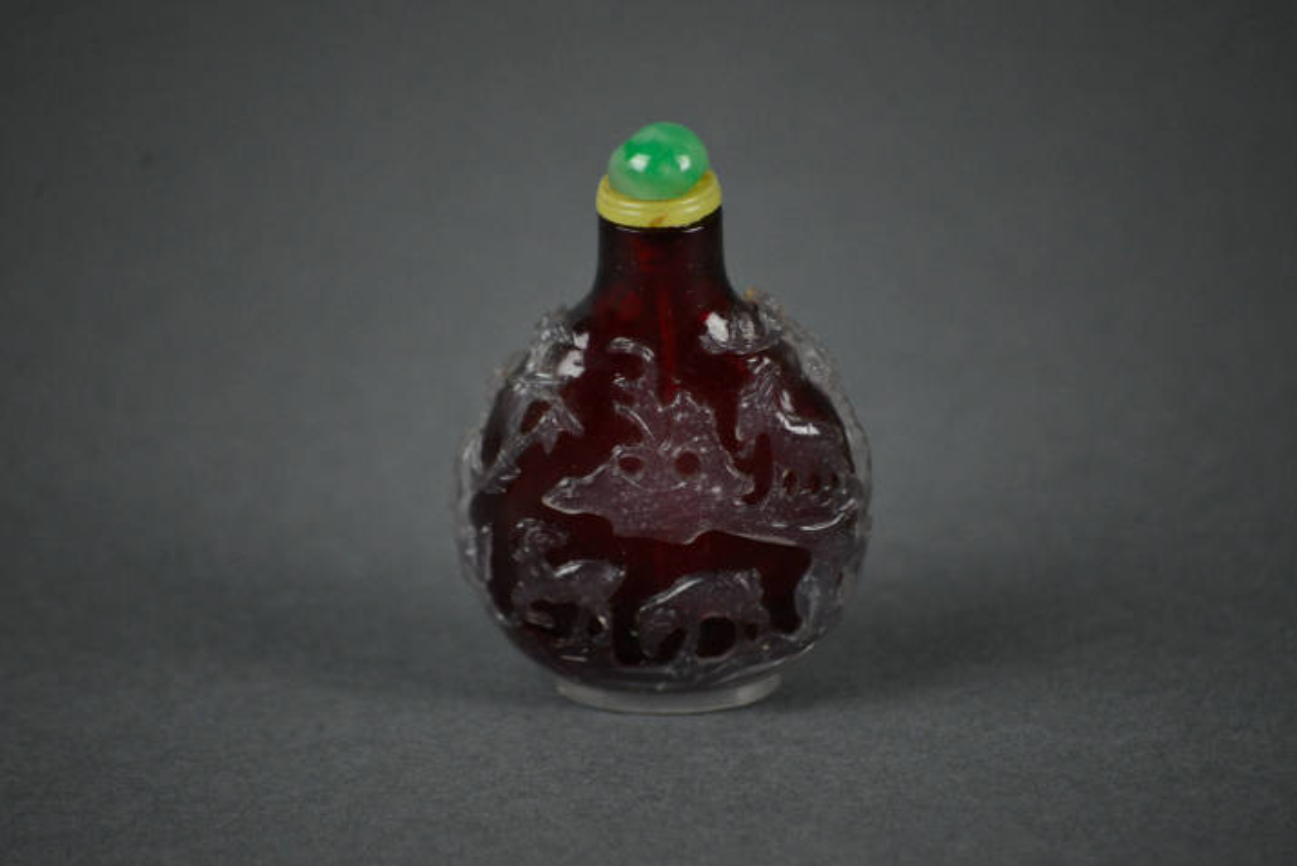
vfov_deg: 4.1
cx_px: 668
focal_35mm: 336
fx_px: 12112
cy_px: 412
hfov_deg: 6.1
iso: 1000
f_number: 5.6
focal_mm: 300
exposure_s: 1/100
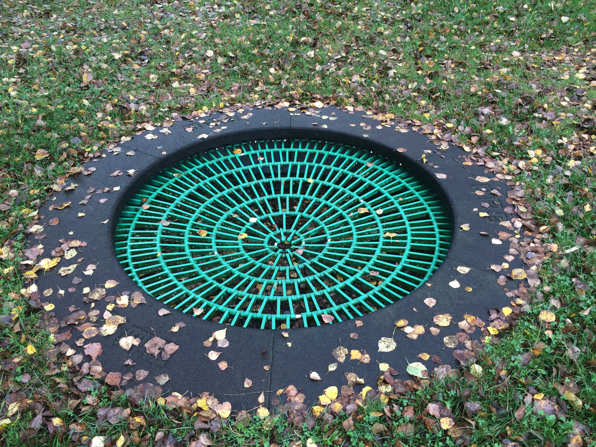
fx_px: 499
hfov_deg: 61.7
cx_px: 298
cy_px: 224
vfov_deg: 48.2
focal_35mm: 29
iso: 50
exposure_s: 1/120
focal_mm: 4.15
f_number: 2.2
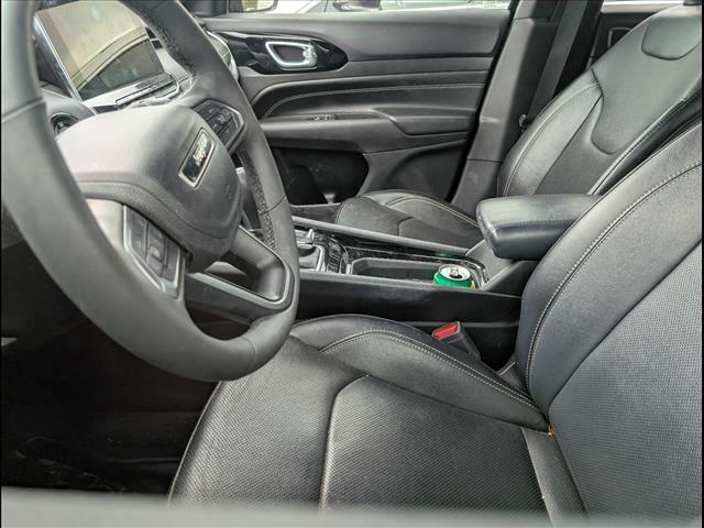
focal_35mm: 24
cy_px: 264
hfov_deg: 71.6
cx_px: 352
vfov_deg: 56.8
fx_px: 488
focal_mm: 6.9
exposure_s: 1/455
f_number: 1.68
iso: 563
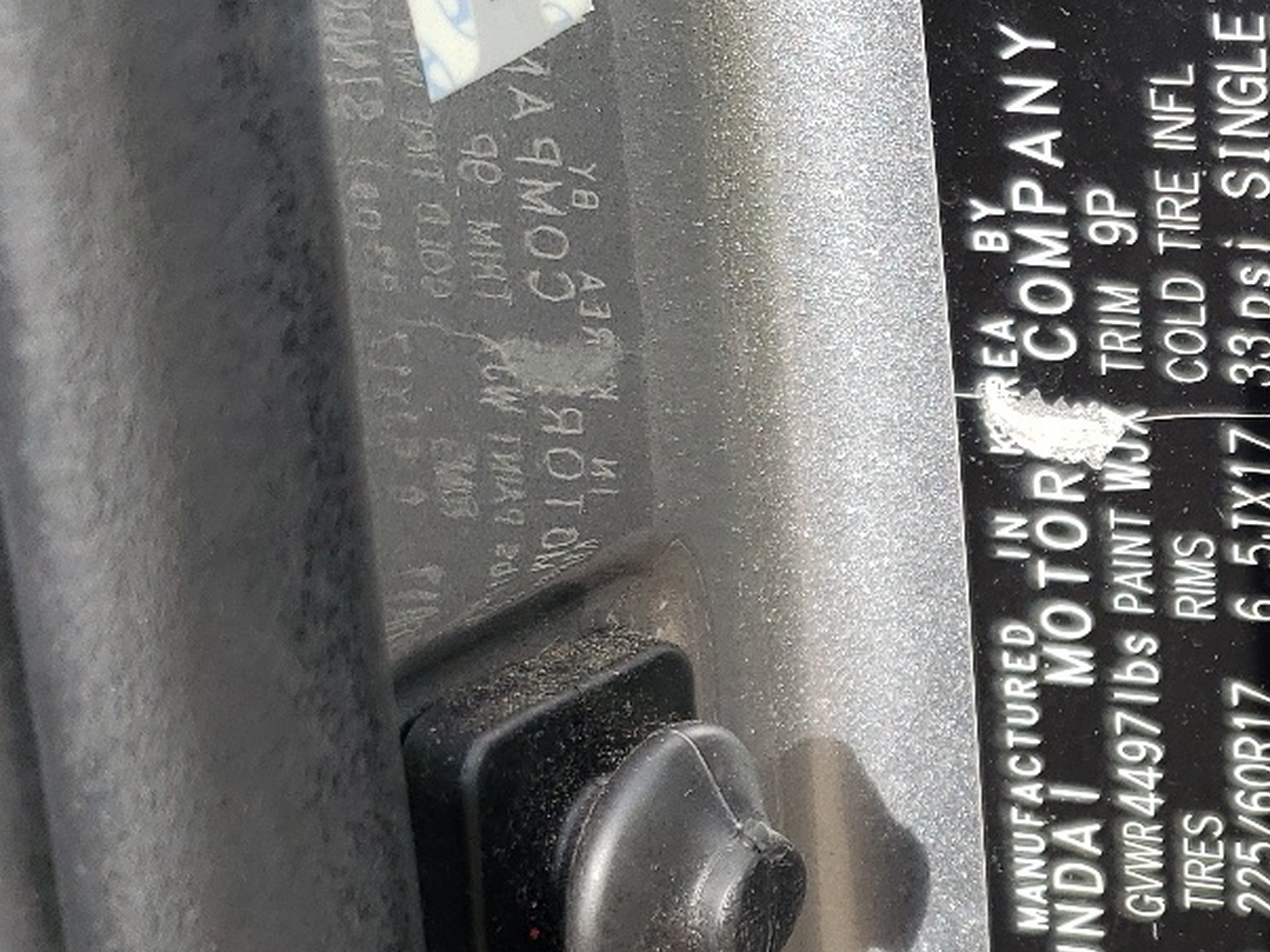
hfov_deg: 25.5
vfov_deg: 21.2
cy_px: 619
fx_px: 2531
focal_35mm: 69
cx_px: 1497
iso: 50
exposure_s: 1/370
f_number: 1.5
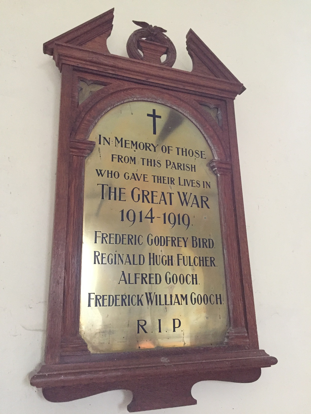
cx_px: 156
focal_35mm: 29
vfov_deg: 61.7
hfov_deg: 48.2
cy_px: 207
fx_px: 347
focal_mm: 4.15
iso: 400
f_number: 2.2
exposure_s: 1/17
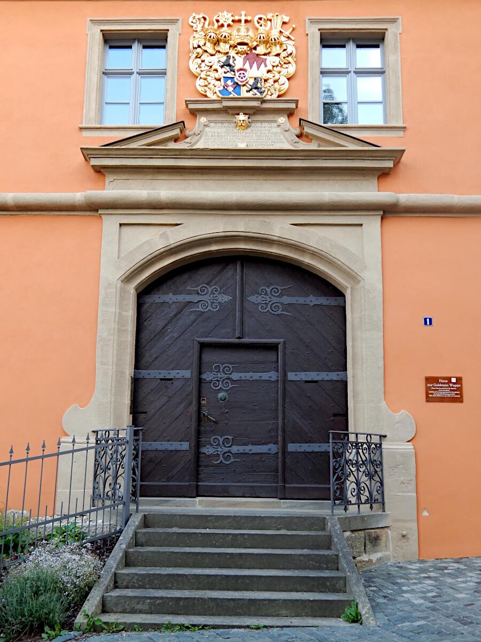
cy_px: 321
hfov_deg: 37.7
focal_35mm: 38
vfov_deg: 49.0
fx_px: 704
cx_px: 240
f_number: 3.4
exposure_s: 1/50
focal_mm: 6.8
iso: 125
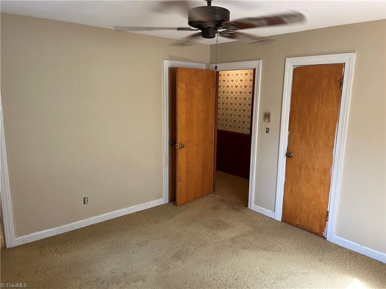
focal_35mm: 26
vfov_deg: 53.1
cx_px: 193
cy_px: 144
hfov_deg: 67.3
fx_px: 290
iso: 80
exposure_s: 1/60
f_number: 1.6
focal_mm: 5.1
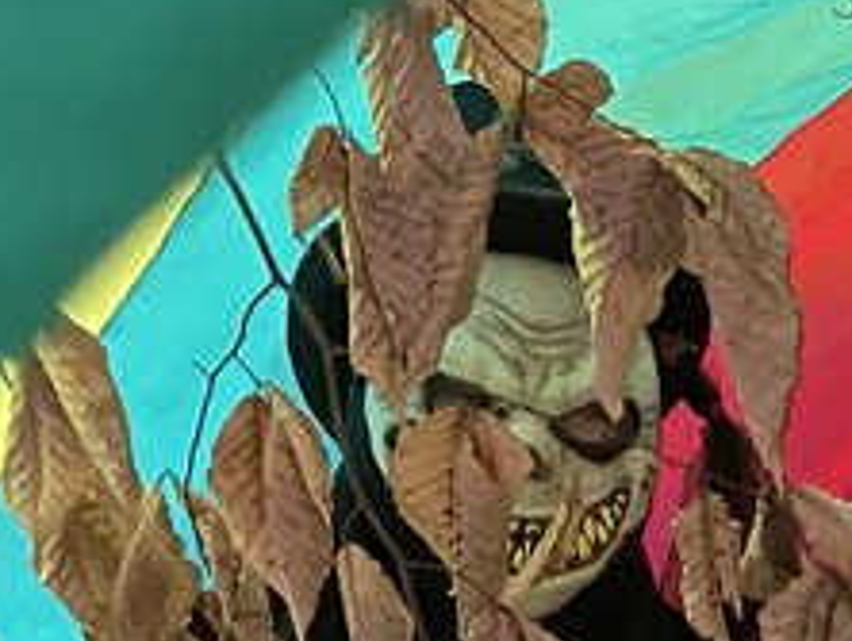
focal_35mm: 117
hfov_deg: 15.1
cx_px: 1405
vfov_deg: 12.2
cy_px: 925
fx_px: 2883
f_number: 1.6
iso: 1000
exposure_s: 1/27
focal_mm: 4.2
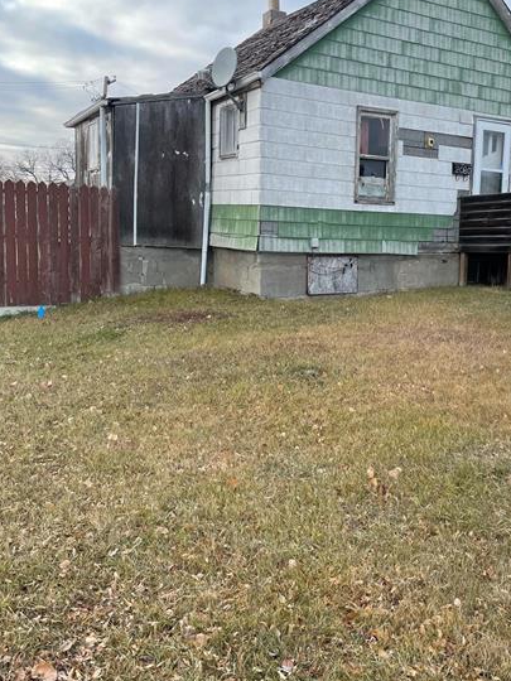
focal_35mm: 37
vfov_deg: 50.1
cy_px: 323
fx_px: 728
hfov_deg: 38.3
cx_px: 338
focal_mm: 4.2
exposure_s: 1/483
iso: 32
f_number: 1.6
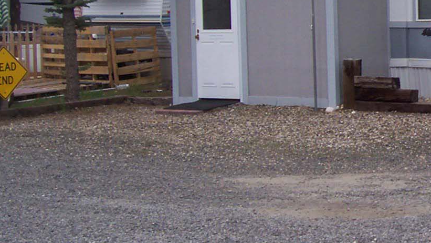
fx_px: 1189
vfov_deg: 11.6
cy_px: 18
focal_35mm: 104
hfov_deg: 19.3
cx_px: 528
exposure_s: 1/401
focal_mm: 5.6
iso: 80
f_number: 5.1
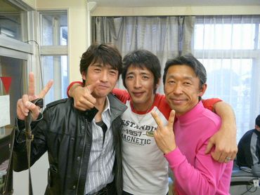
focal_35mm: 28
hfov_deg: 63.4
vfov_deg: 49.8
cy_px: 98
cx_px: 130
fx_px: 210
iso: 400
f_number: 2.8
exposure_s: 1/40
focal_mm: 4.6
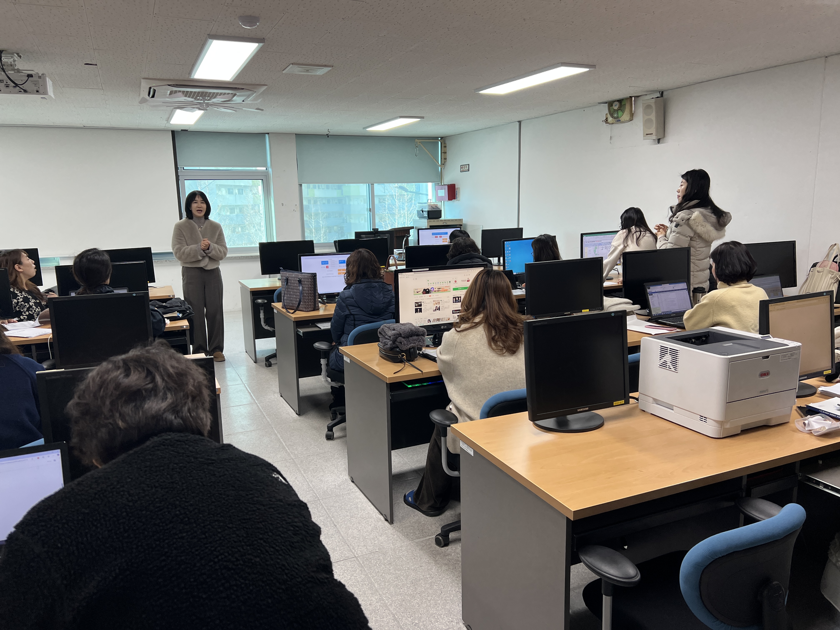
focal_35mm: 26
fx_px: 631
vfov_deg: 53.1
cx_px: 420
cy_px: 315
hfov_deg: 67.3
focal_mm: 5.7
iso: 64
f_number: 1.5
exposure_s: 1/120
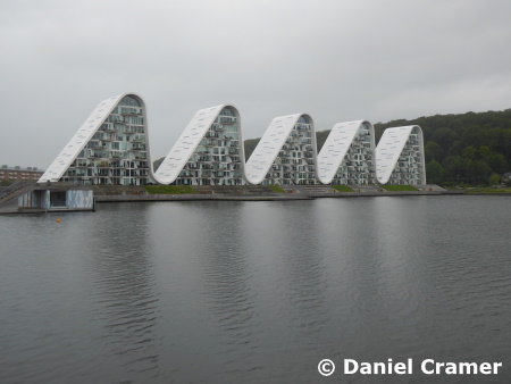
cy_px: 192
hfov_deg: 52.6
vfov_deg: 40.7
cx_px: 256
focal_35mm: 35
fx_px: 517
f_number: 3.7
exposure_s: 1/200
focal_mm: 6.3
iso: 80
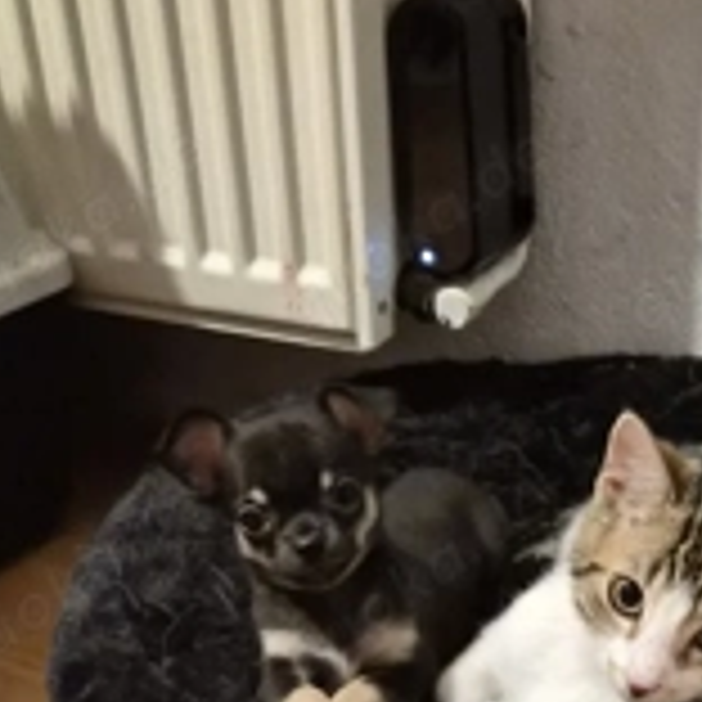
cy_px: 630
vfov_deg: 31.3
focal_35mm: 52
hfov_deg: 32.3
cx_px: 513
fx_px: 1193
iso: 1250
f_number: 1.8
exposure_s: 1/50
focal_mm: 5.4
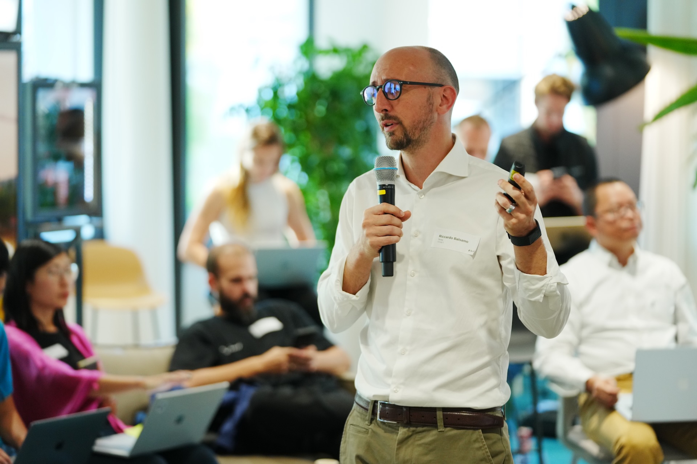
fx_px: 2091
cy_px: 232
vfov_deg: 12.7
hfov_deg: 18.9
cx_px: 348
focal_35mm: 108
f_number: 2.8
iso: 2000
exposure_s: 1/250
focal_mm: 108
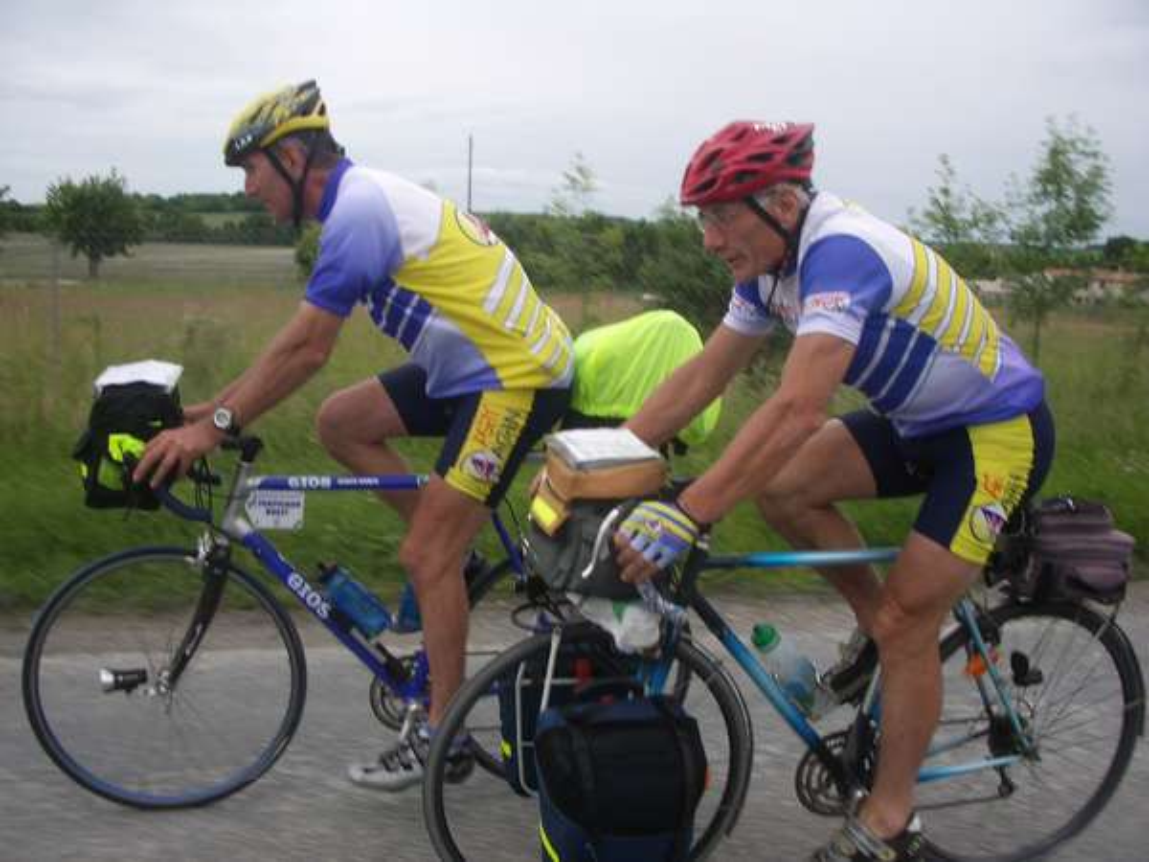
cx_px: 574
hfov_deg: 52.6
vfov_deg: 40.7
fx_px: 1162
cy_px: 431
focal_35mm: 35
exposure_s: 1/200
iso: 80
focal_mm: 5.8
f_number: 4.3
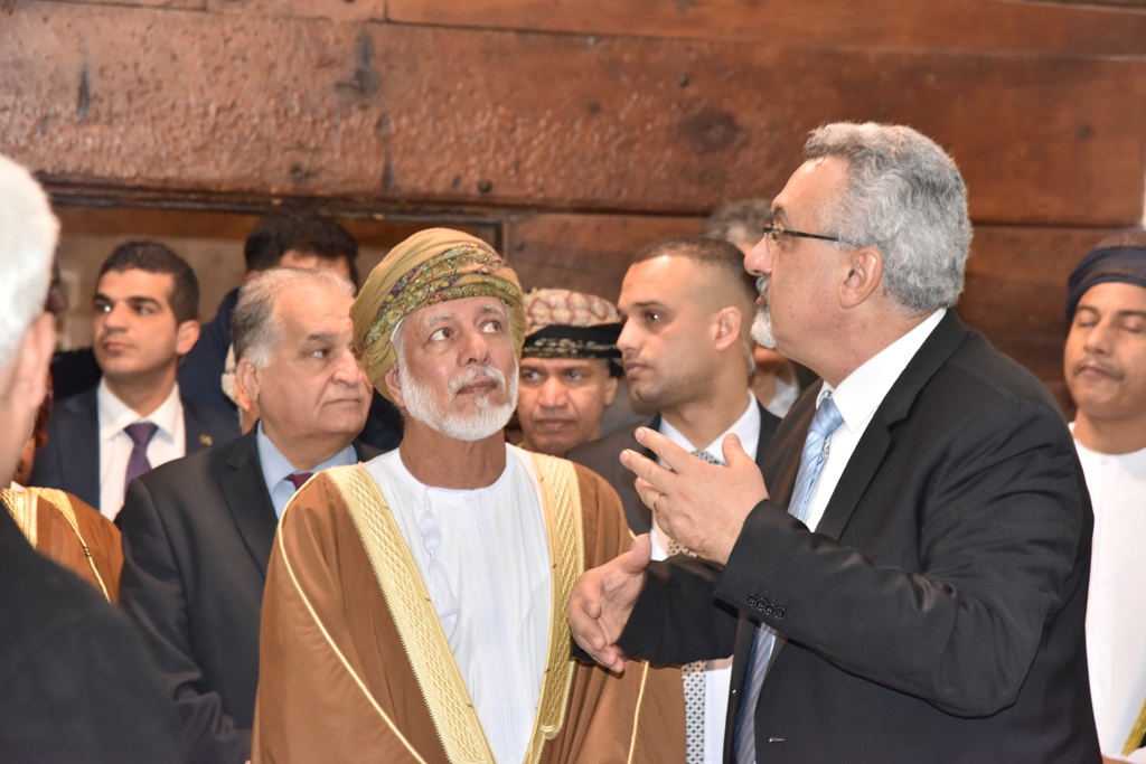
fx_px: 3343
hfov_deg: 19.5
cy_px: 382
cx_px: 573
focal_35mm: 105
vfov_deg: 13.0
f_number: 6.3
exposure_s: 1/60
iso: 2500
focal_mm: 105
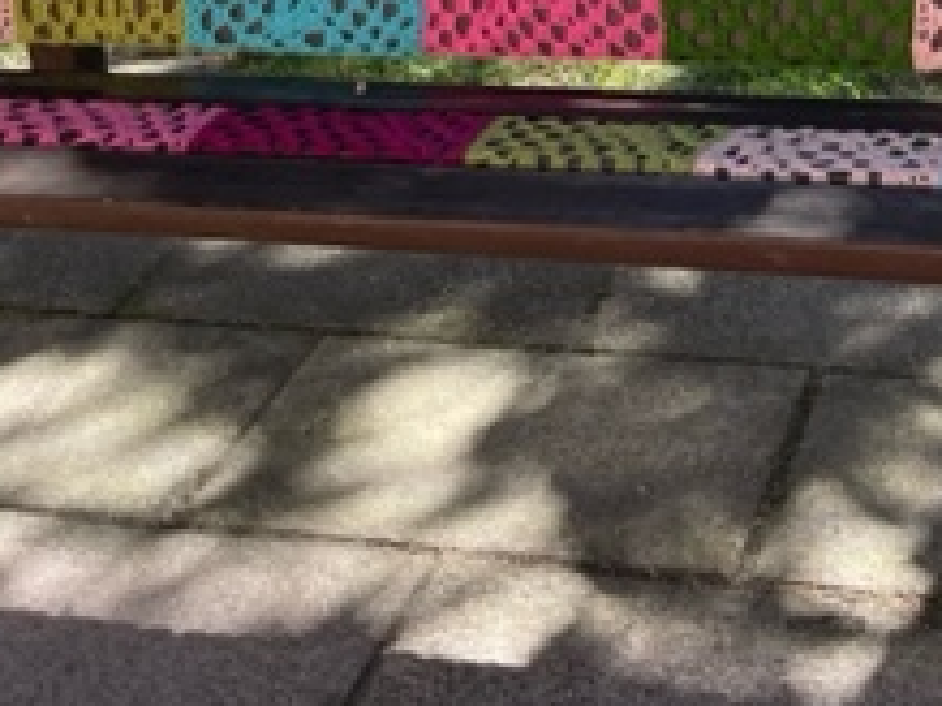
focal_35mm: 76
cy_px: -95
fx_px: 2067
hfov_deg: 25.6
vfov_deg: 18.5
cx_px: 615
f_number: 1.6
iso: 32
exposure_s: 1/344
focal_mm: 5.1
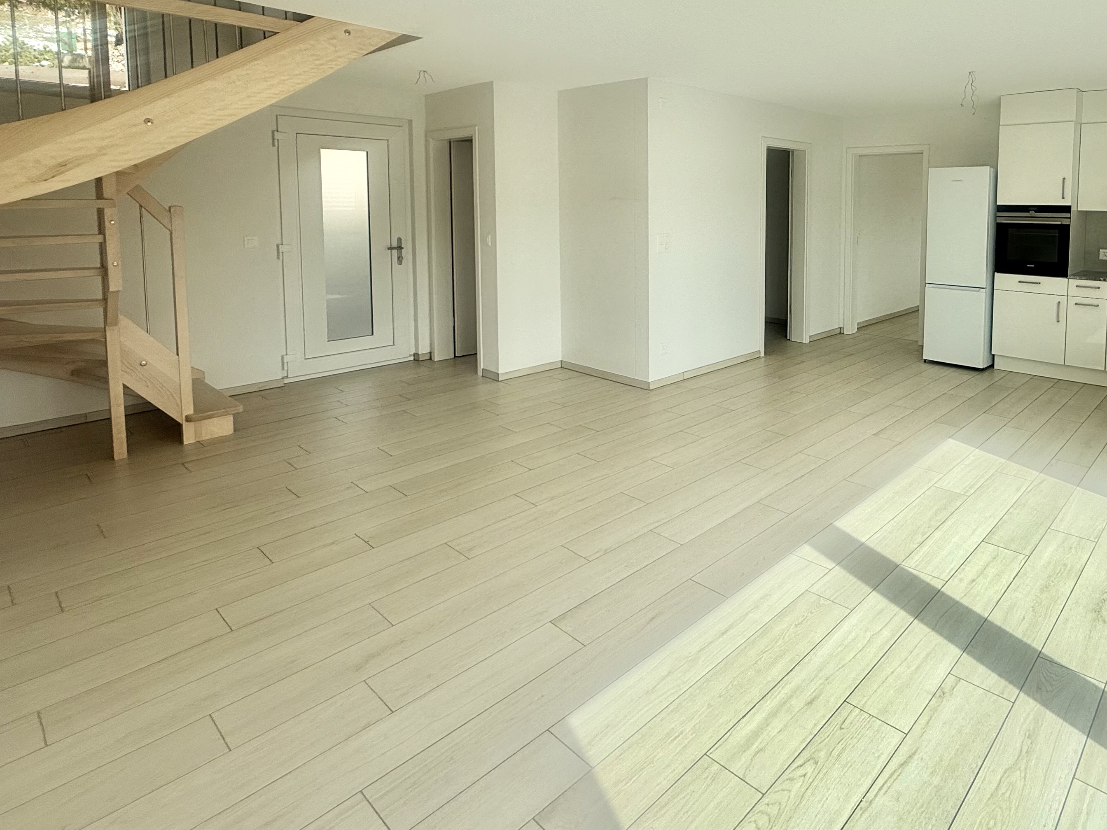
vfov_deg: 61.1
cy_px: 246
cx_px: 750
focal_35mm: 21
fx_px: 672
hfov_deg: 76.1
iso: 50
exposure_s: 1/514
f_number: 2.2
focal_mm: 2.22
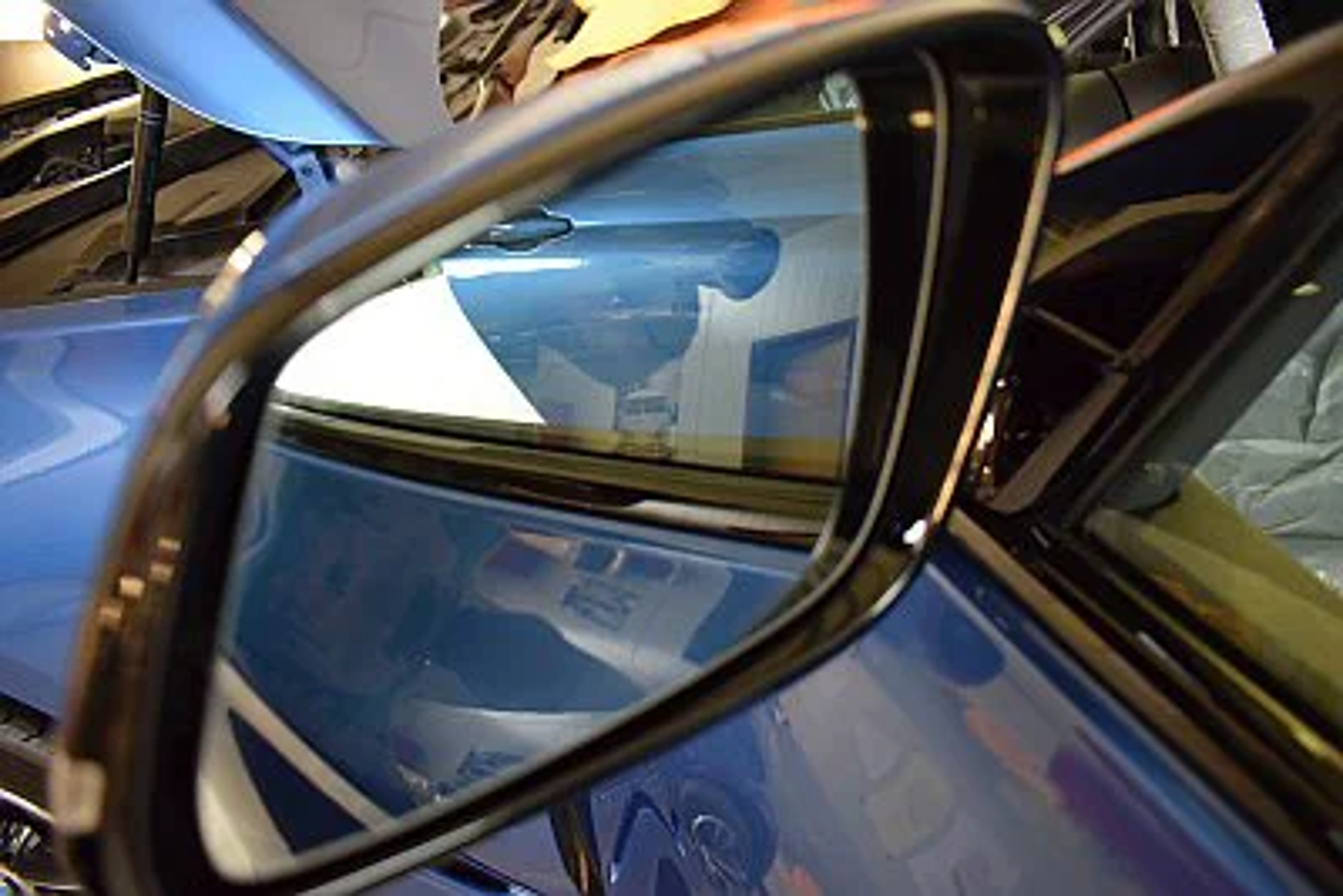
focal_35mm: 27
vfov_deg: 48.0
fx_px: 1008
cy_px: 448
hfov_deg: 67.4
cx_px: 672
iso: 2500
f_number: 3.5
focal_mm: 18
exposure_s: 1/60
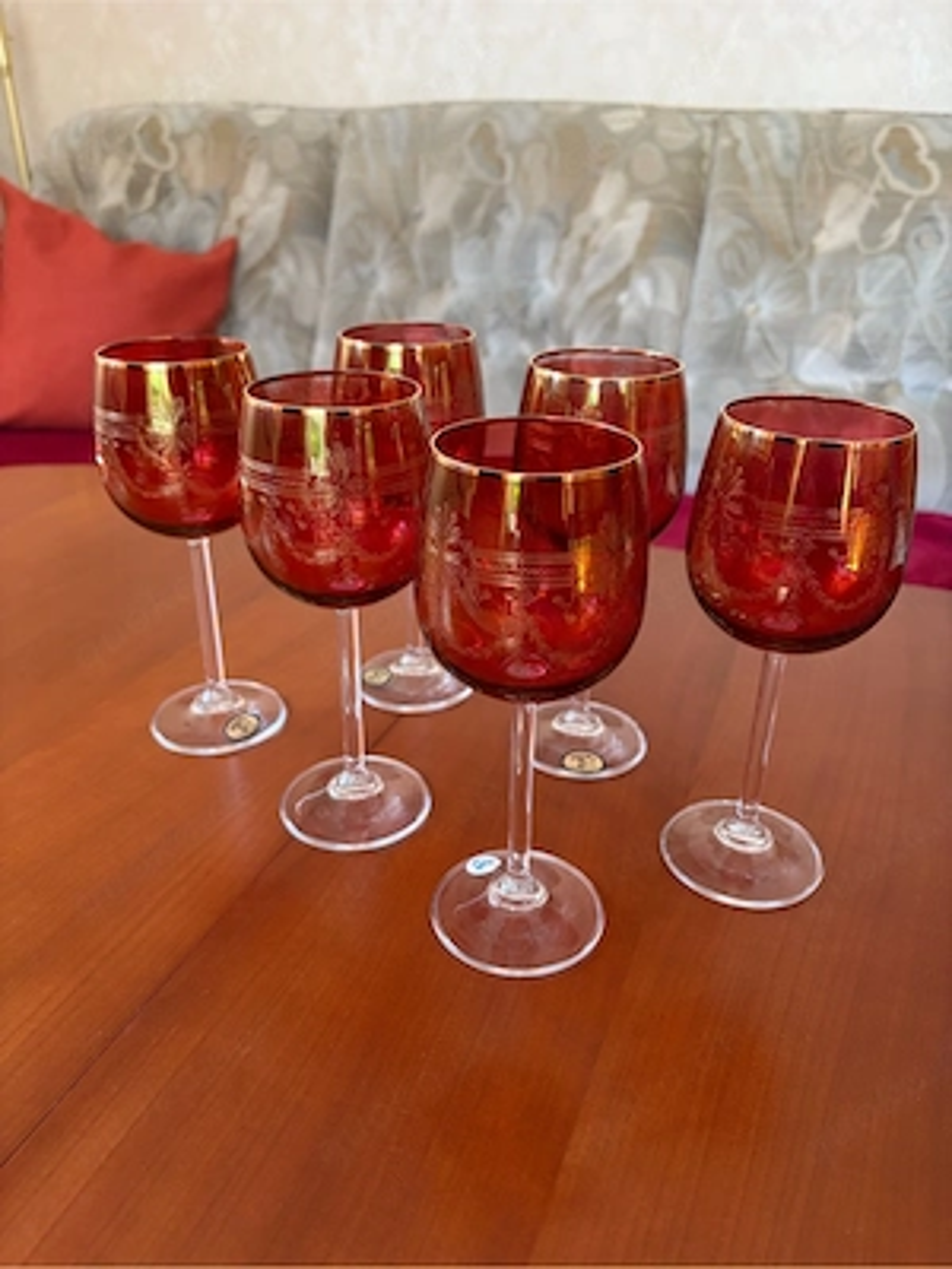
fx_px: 953
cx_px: 476
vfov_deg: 67.3
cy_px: 634
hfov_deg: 53.1
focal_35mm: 26
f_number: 1.6
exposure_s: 1/60
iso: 160
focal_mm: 5.96
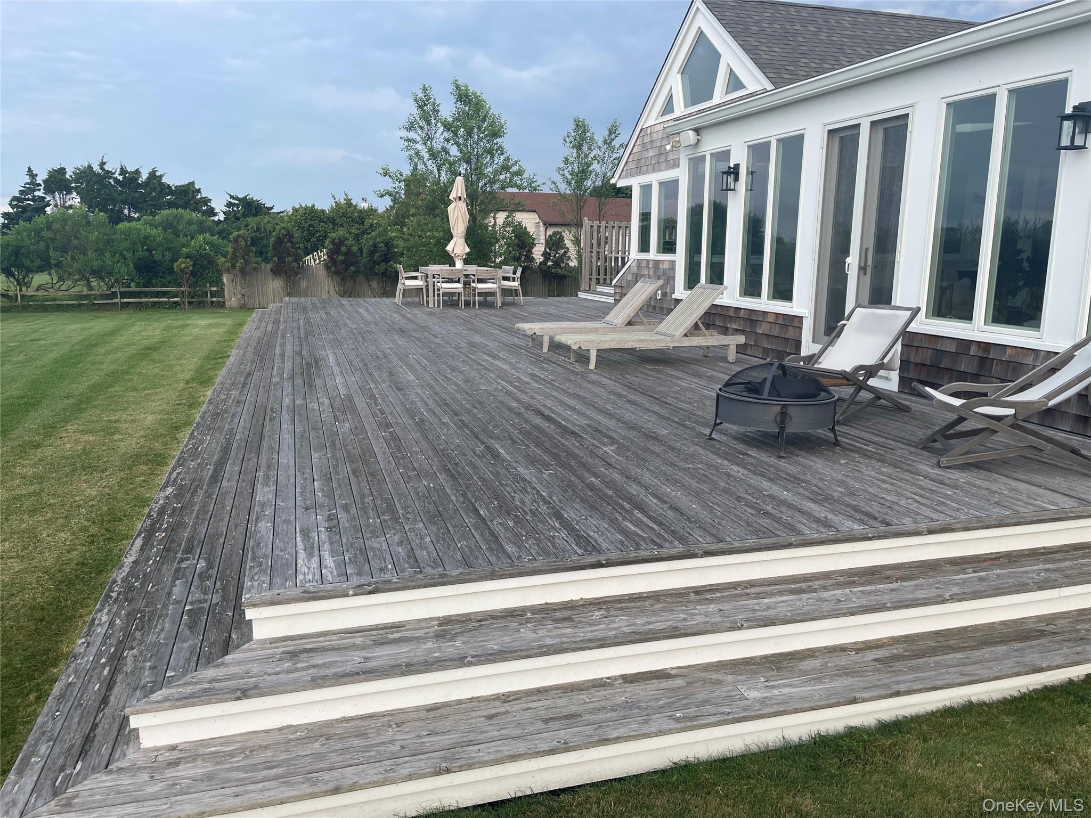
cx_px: 546
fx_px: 819
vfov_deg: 53.1
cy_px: 409
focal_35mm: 26
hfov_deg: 67.3
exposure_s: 1/707
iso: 32
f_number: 1.6
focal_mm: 4.2
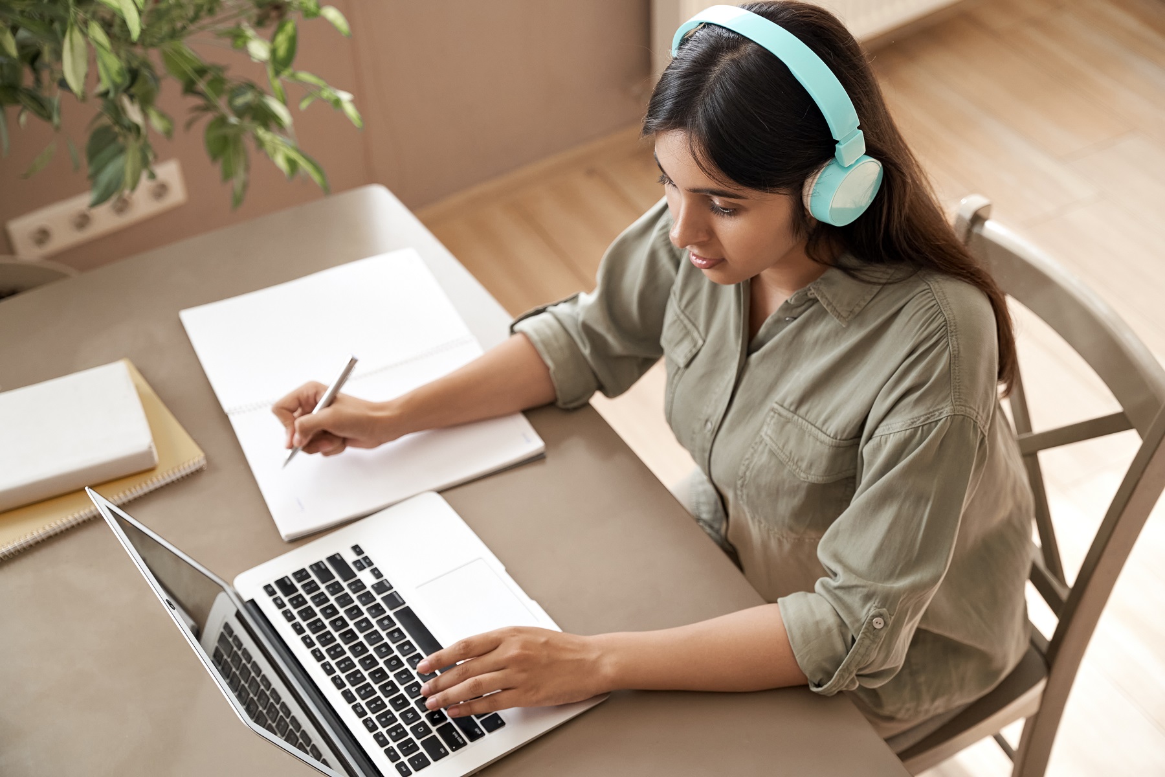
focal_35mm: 53
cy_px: 388
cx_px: 582
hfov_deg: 37.5
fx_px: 1718
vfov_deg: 25.5
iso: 800
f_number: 3.5
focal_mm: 53.1
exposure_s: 1/500
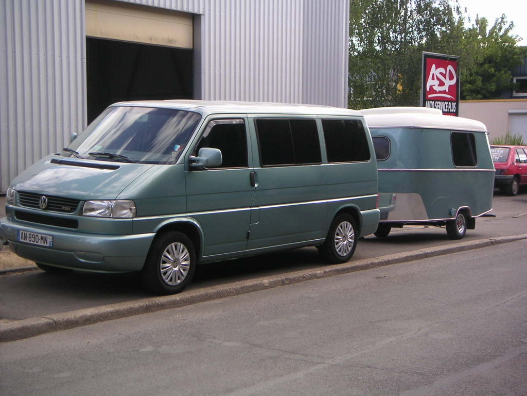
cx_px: 264
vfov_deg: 23.7
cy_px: 198
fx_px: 944
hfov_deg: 31.2
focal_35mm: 62
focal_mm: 9.7
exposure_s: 1/180
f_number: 3.1
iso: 50
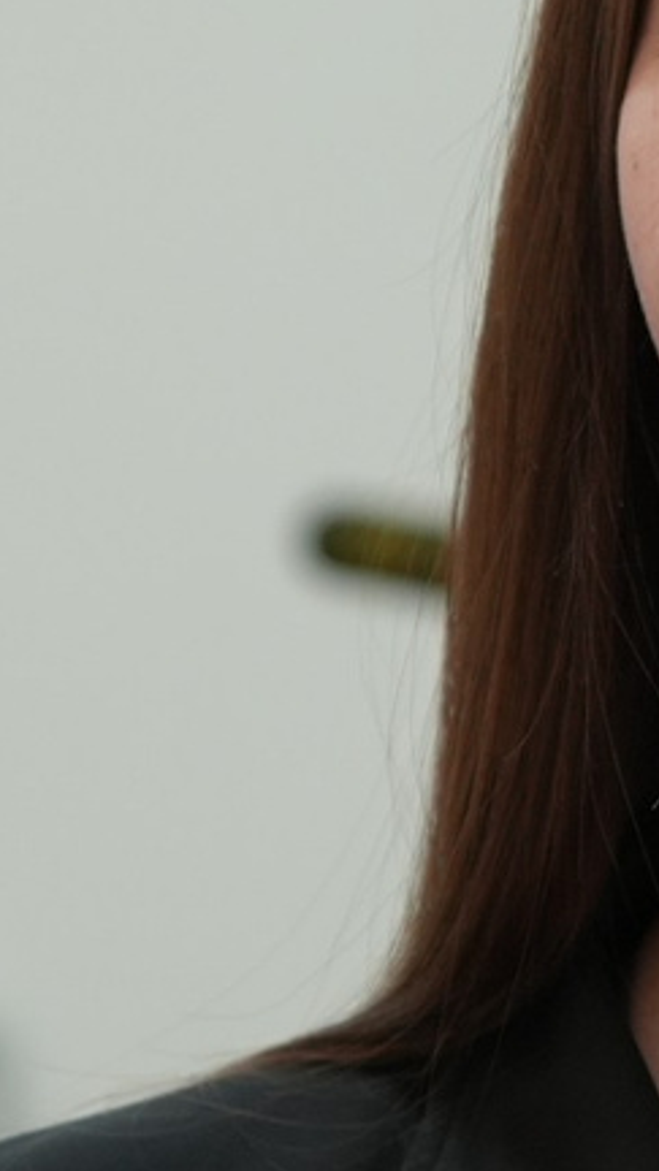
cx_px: 1229
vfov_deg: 6.0
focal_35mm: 360
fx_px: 11183
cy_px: 674
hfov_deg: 3.4
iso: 500
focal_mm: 58
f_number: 4
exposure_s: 1/160
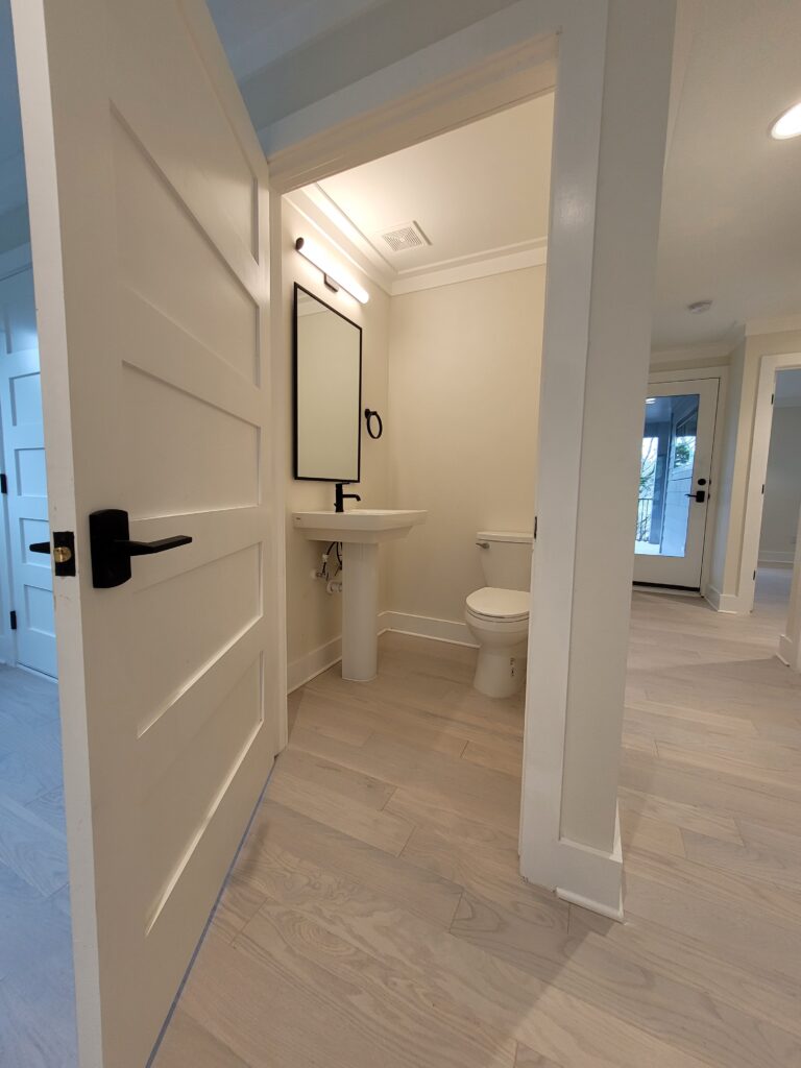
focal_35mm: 13
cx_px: 400
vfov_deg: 106.2
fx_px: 401
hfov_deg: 89.9
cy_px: 534
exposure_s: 1/59
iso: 80
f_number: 2.2
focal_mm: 1.74
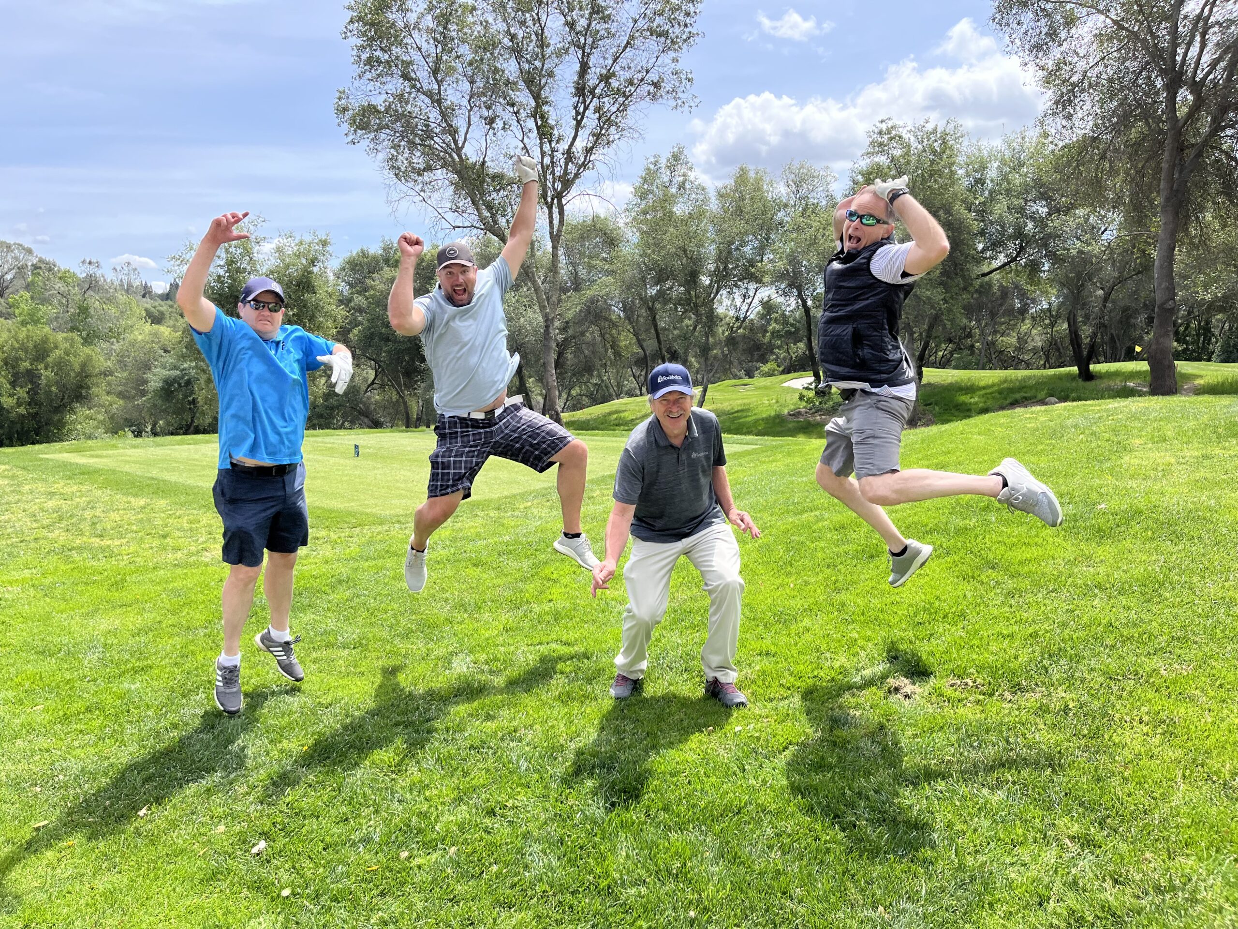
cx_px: 619
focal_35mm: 26
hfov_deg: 67.3
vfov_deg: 53.1
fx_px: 930
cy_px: 464
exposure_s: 1/1695
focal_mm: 5.1
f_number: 1.6
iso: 50
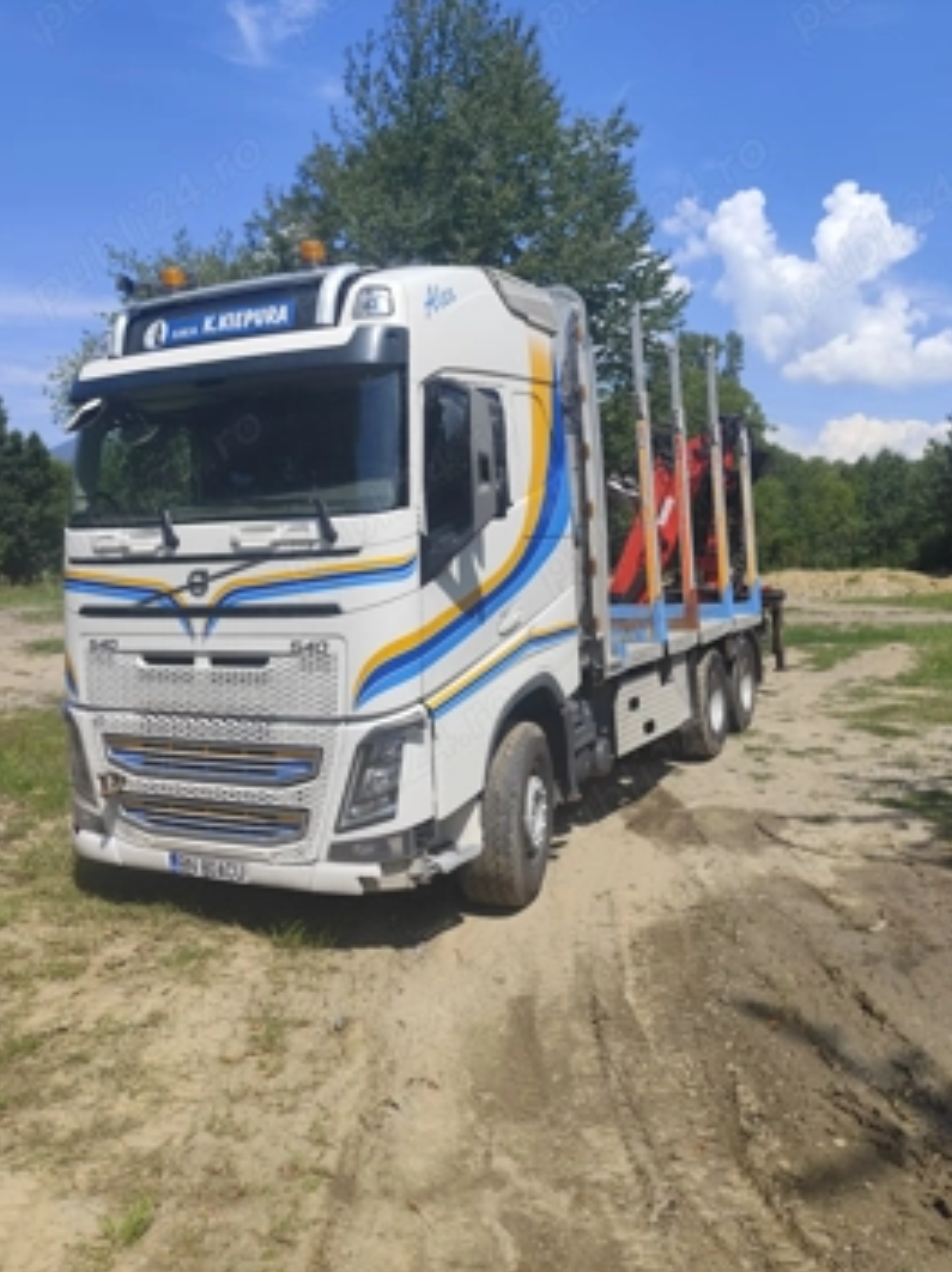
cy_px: 557
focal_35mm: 26
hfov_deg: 52.9
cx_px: 524
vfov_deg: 67.1
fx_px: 955
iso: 50
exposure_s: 1/997
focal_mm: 6.14
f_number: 1.65
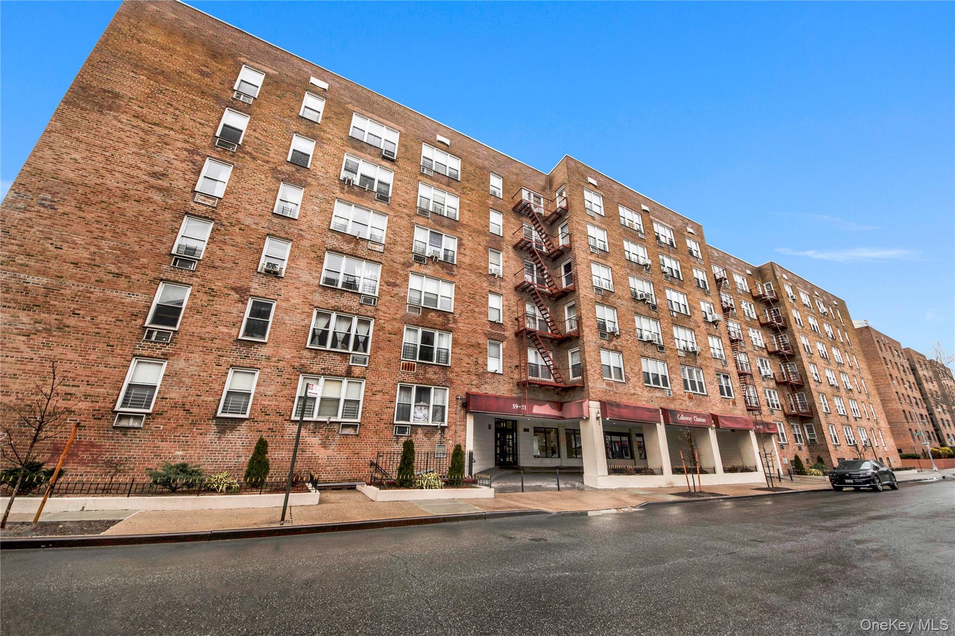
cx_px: 478
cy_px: 318
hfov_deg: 112.6
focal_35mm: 12
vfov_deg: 90.0
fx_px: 318
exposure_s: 1/200
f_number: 7.1
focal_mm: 8
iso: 100
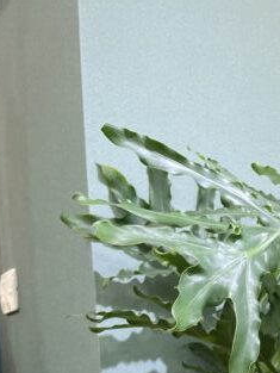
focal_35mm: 83
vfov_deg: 20.6
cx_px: 431
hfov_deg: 16.1
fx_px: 895
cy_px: 537
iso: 50
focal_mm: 4.2
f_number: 1.6
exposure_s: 1/100
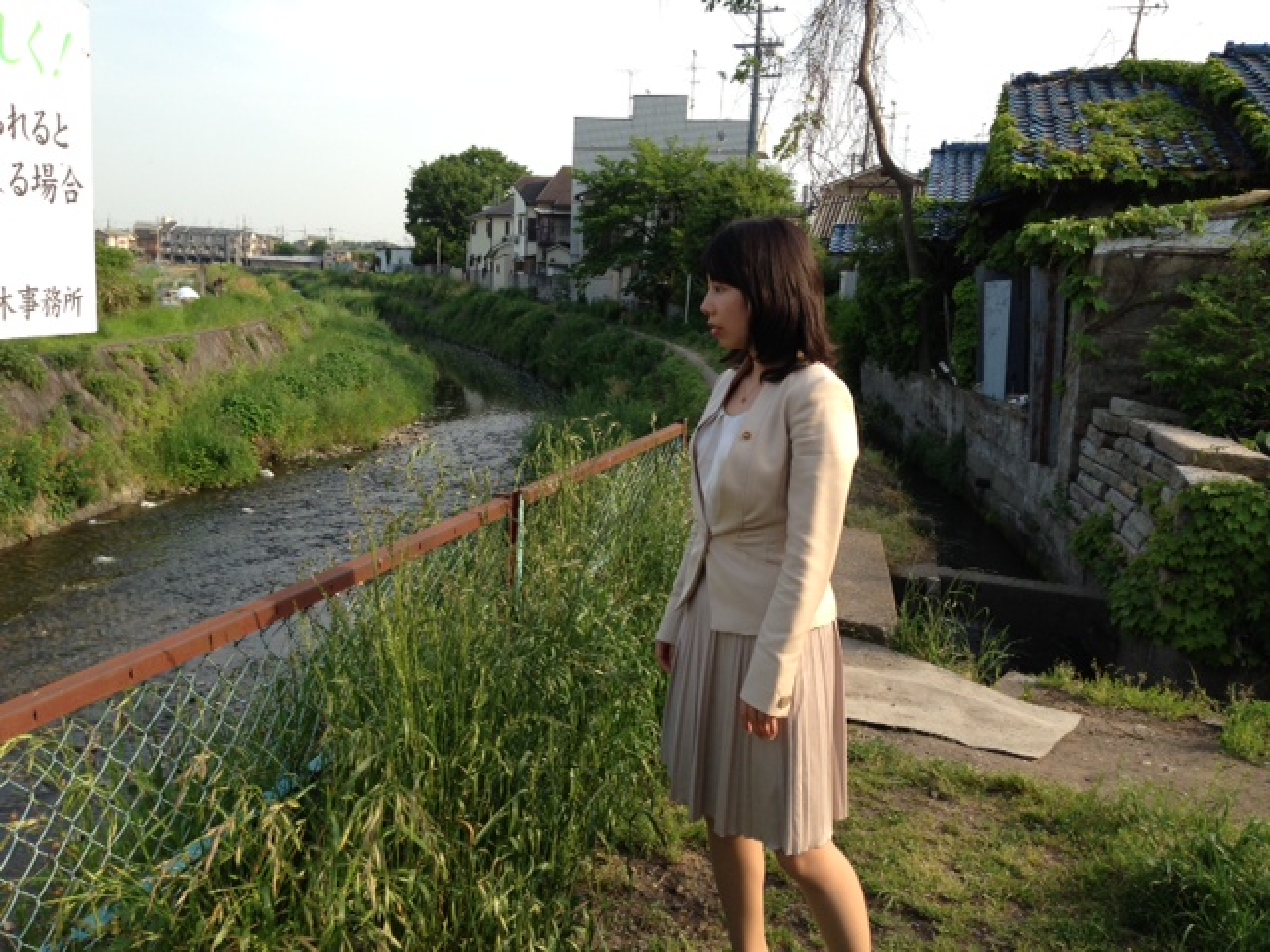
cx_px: 635
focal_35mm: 33
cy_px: 476
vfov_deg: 42.9
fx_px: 1211
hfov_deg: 55.4
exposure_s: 1/609
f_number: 2.4
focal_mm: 4.13
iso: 50
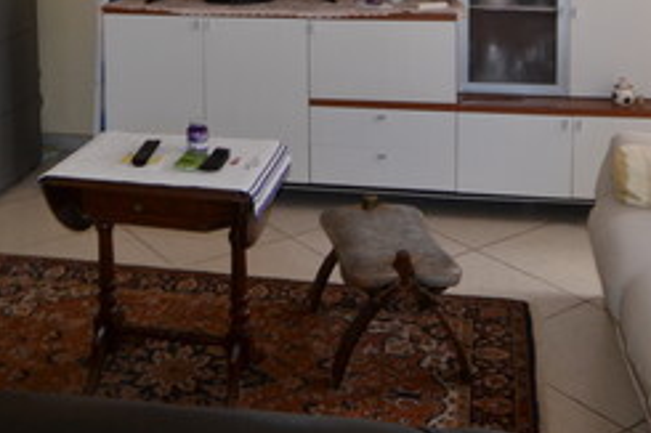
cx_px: 250
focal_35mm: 47
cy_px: -66
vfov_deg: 26.0
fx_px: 849
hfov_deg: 41.7
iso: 280
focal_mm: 10
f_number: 4
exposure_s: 1/125
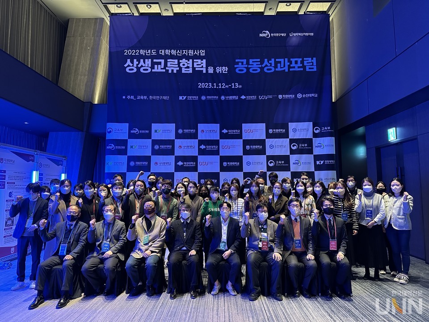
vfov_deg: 56.8
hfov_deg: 71.6
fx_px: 297
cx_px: 214
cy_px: 161
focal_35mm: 24
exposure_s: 1/40
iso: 640
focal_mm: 6.86
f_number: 1.78
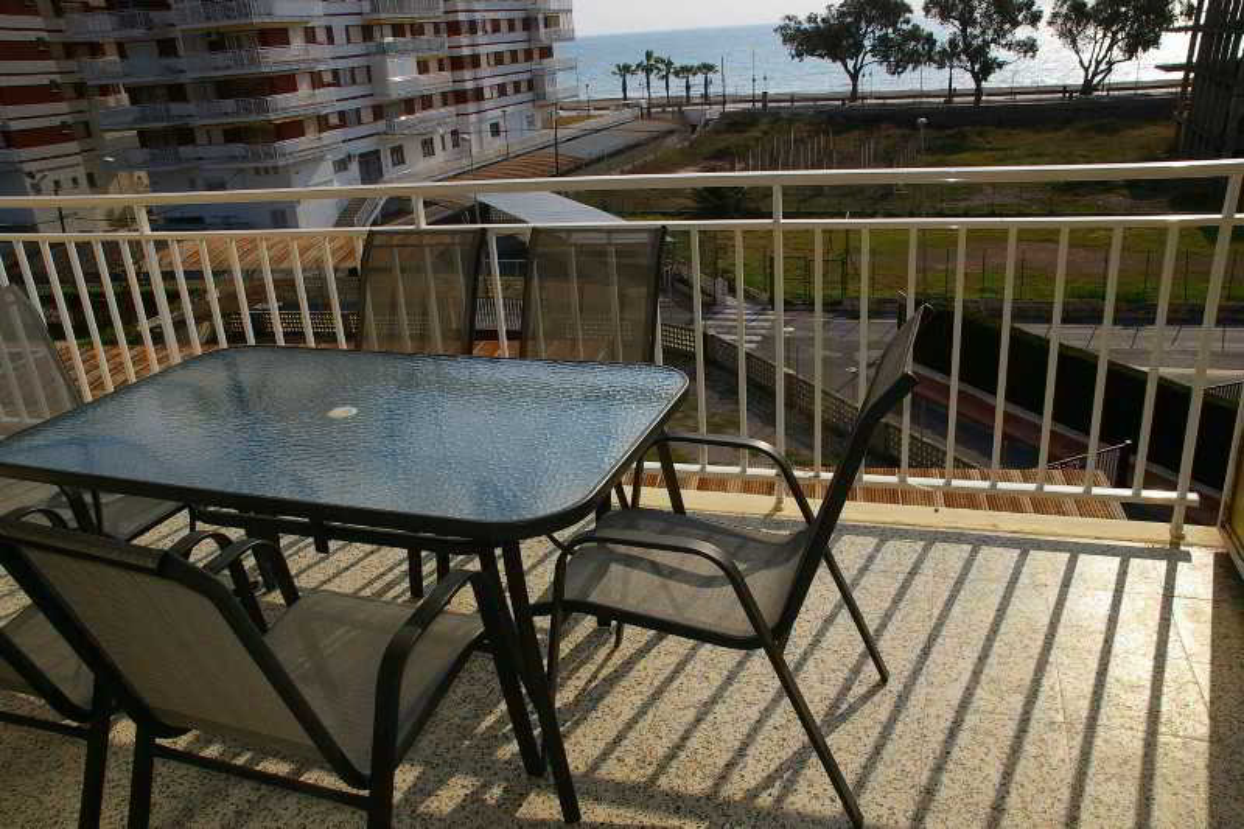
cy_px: 414
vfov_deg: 47.9
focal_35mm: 27
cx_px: 622
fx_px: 933
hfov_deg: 67.4
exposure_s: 1/180
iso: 200
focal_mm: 18
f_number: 13
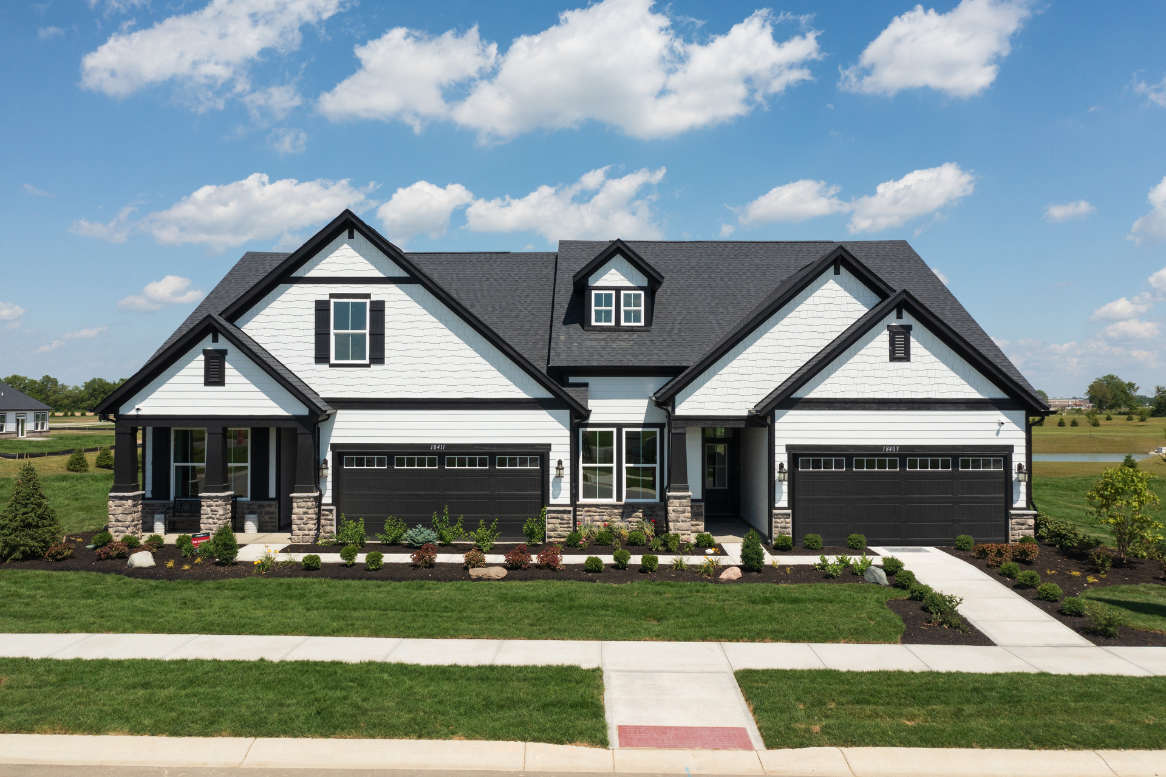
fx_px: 907
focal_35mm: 28
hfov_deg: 65.5
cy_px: 388
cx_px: 583
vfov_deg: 46.4
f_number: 5
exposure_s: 1/240
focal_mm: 10.26
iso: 100
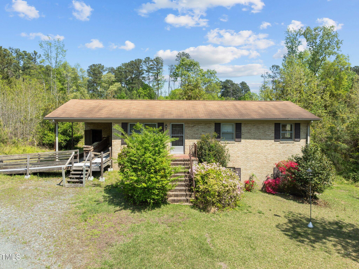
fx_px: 249
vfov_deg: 56.8
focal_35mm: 24
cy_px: 134
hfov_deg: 71.6
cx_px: 180
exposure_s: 1/1250
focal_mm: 12.29
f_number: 2.8
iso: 100
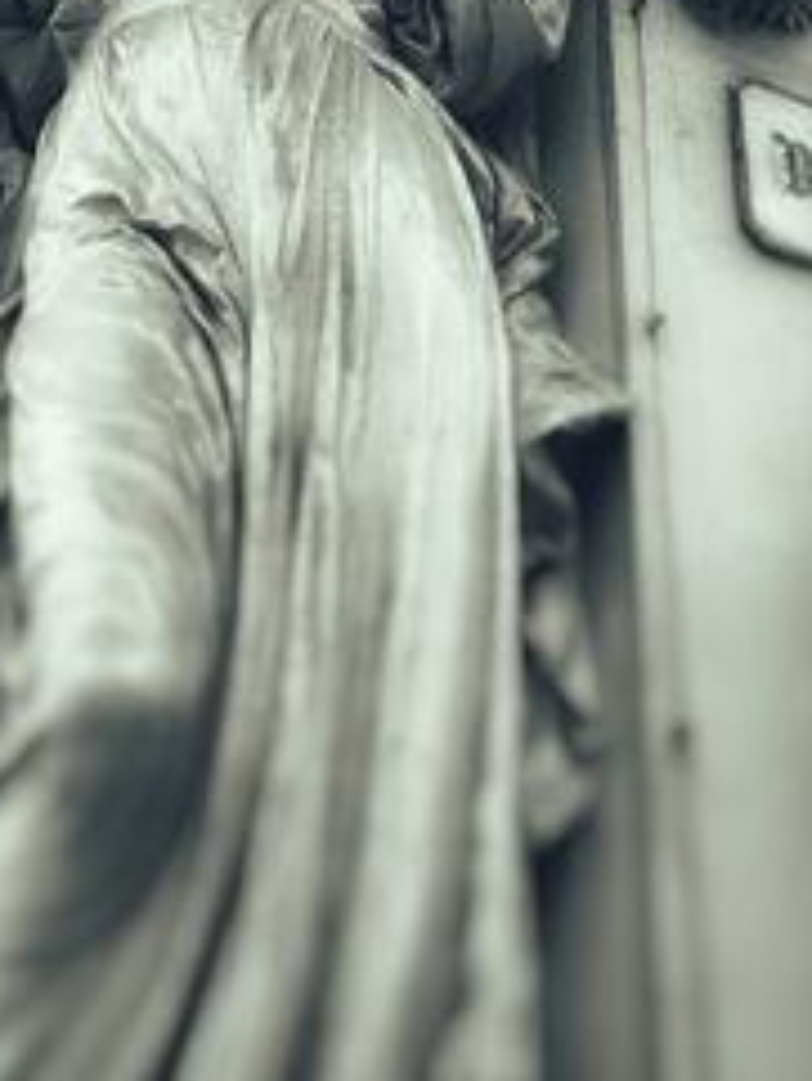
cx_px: 247
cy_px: 130
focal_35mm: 82
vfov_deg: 23.3
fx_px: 2562
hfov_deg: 17.9
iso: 50
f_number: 2.4
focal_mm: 4.12
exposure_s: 1/371
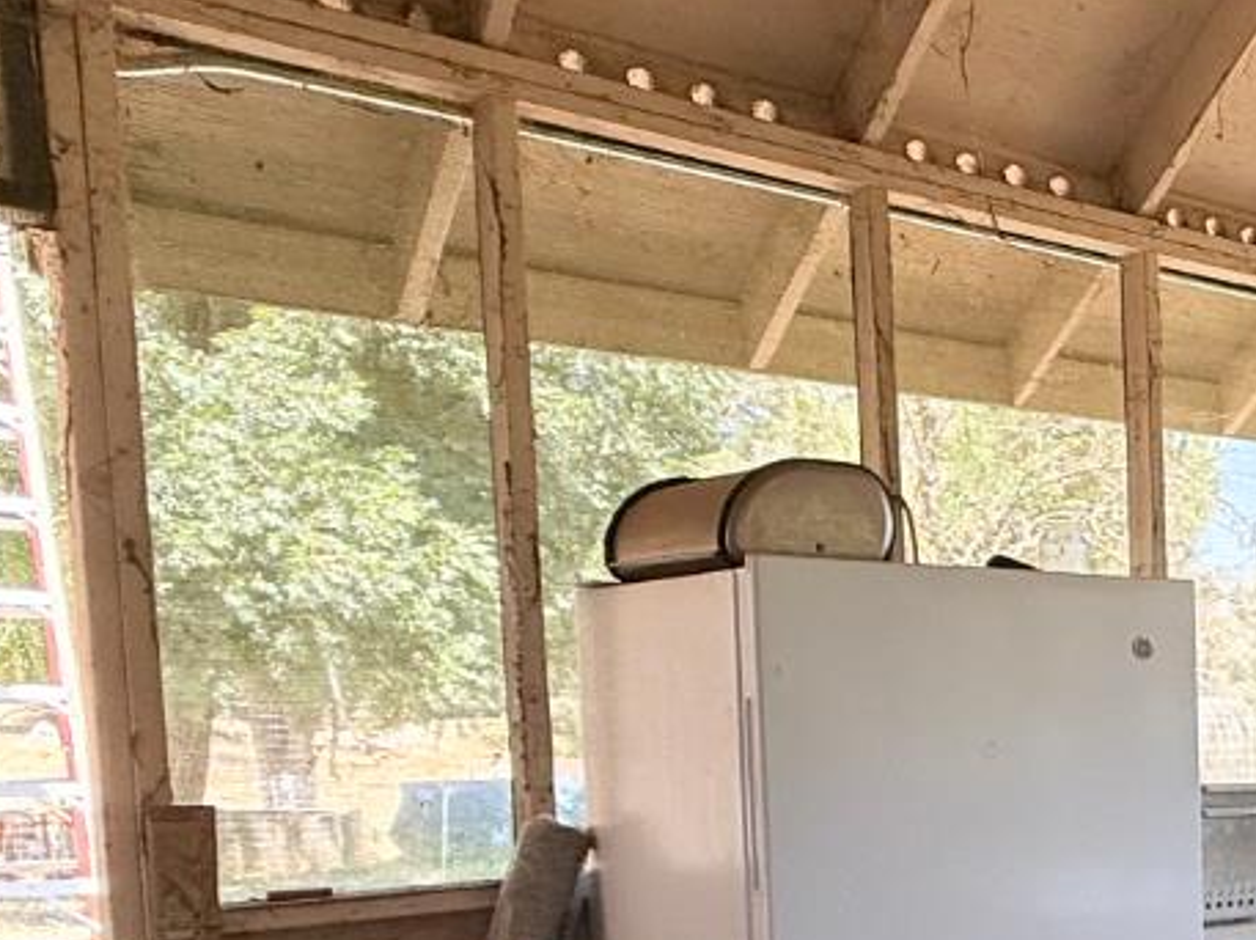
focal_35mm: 46
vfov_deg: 30.4
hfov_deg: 31.1
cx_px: 1668
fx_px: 1668
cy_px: 809
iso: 64
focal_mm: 2.22
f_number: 2.2
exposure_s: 1/143
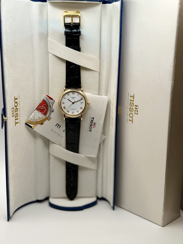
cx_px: 92
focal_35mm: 48
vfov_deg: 39.7
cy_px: 122
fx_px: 338
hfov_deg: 30.3
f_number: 1.78
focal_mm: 6.76
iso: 64
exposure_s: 1/496
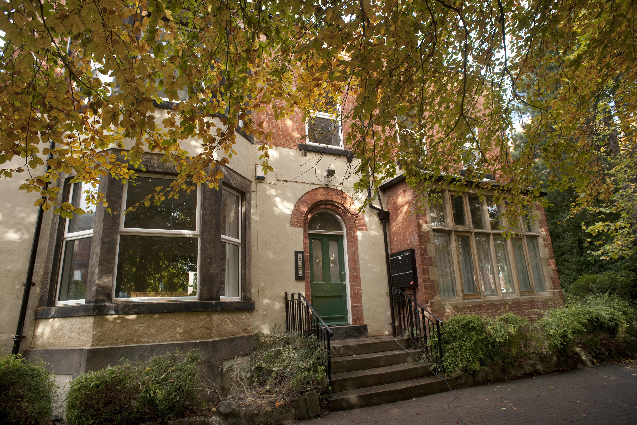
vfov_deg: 61.9
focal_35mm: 20
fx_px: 354
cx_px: 318
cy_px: 212
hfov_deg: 84.0
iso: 200
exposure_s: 1/80
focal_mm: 20
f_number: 5.6
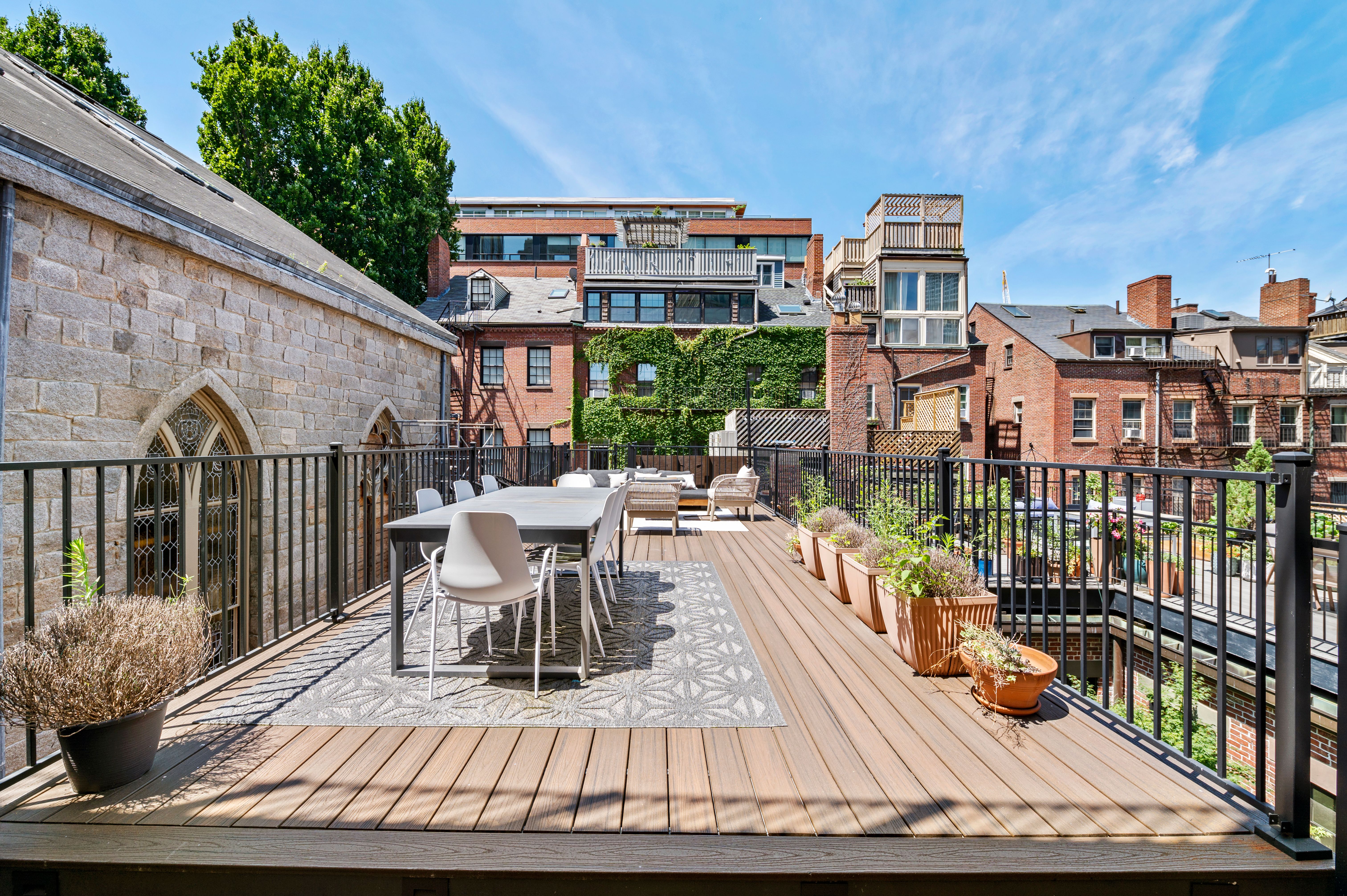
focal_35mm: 14
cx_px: 674
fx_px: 523
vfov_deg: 81.1
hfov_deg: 104.3
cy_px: 448
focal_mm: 14
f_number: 8
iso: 100
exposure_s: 1/200
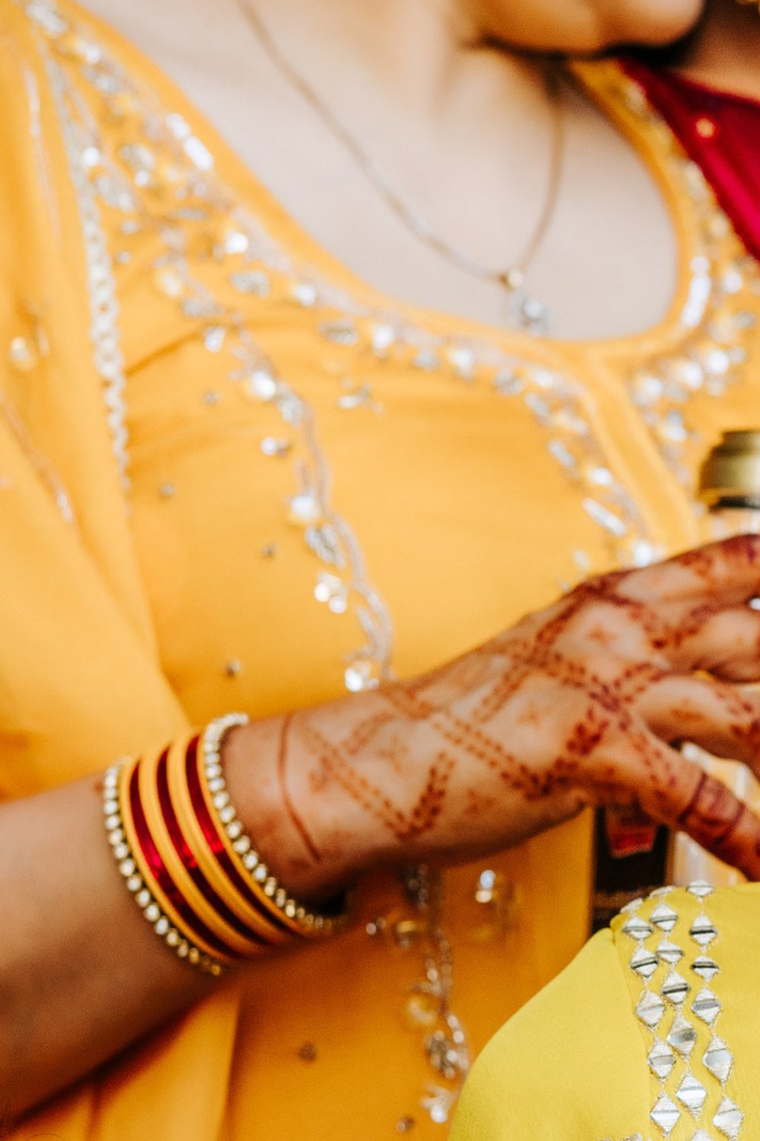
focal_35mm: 180
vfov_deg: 11.4
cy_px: 912
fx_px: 5701
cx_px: 1296
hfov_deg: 7.4
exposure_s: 1/640
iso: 800
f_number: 3.5
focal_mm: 50
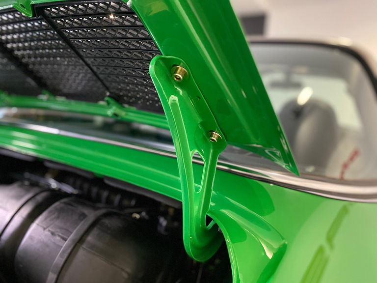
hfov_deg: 67.3
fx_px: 283
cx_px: 188
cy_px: 142
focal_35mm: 26
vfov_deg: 53.1
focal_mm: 4.25
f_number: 1.8
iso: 640
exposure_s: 1/25
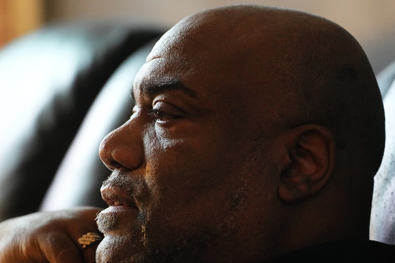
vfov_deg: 4.6
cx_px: 172
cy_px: 194
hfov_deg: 7.0
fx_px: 3247
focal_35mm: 296
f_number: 2.8
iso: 8000
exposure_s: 1/50
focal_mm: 200
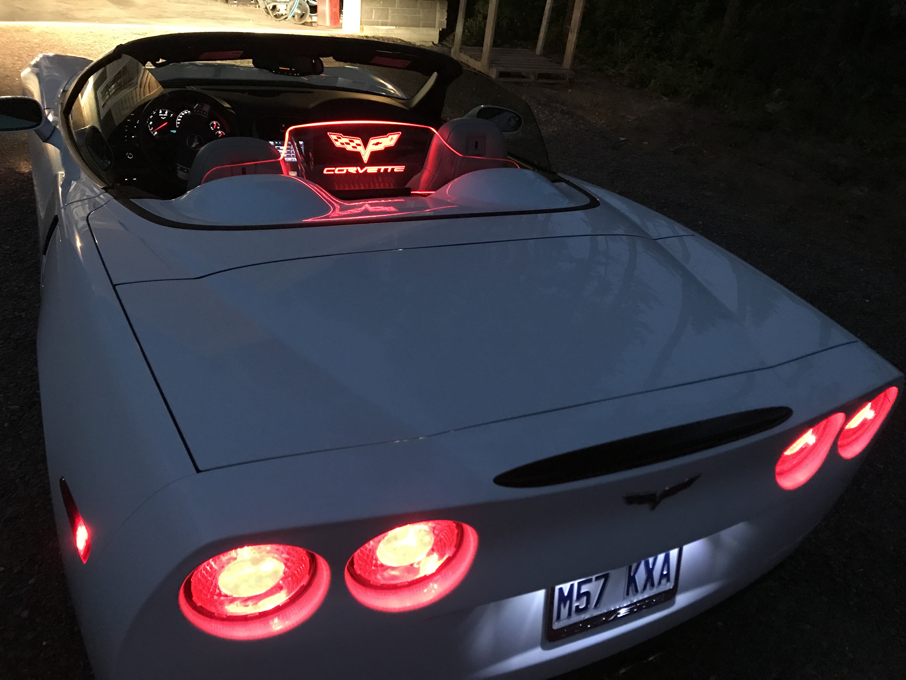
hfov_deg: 63.4
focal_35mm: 28
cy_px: 340
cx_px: 453
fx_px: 733
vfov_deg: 49.7
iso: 100
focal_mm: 3.99
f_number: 1.8
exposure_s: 1/5
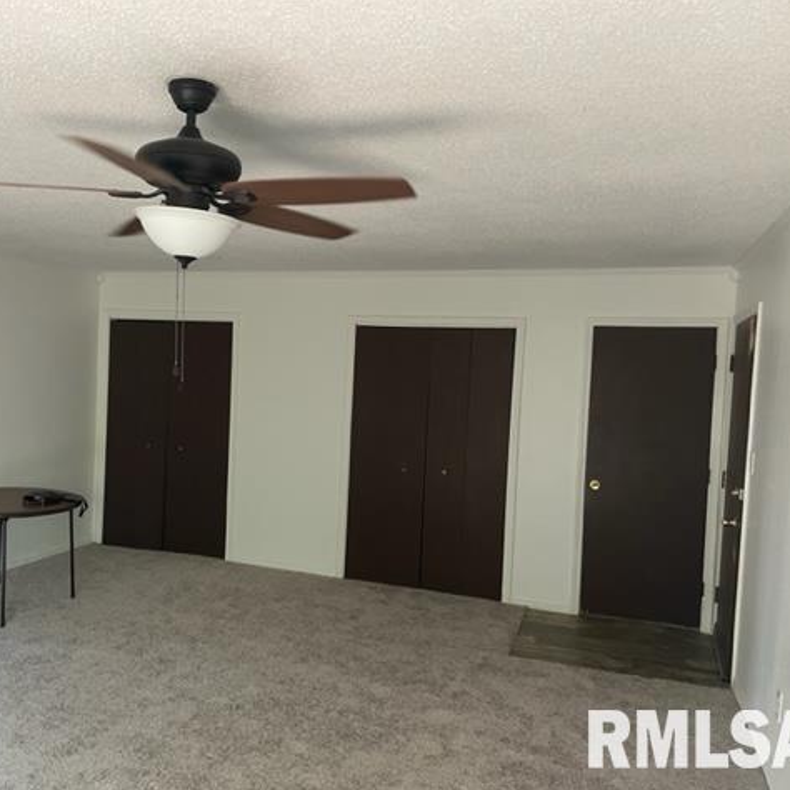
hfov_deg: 52.1
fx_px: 800
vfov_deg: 52.5
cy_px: 395
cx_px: 308
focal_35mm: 31
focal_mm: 4.2
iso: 200
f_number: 1.6
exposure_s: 1/60
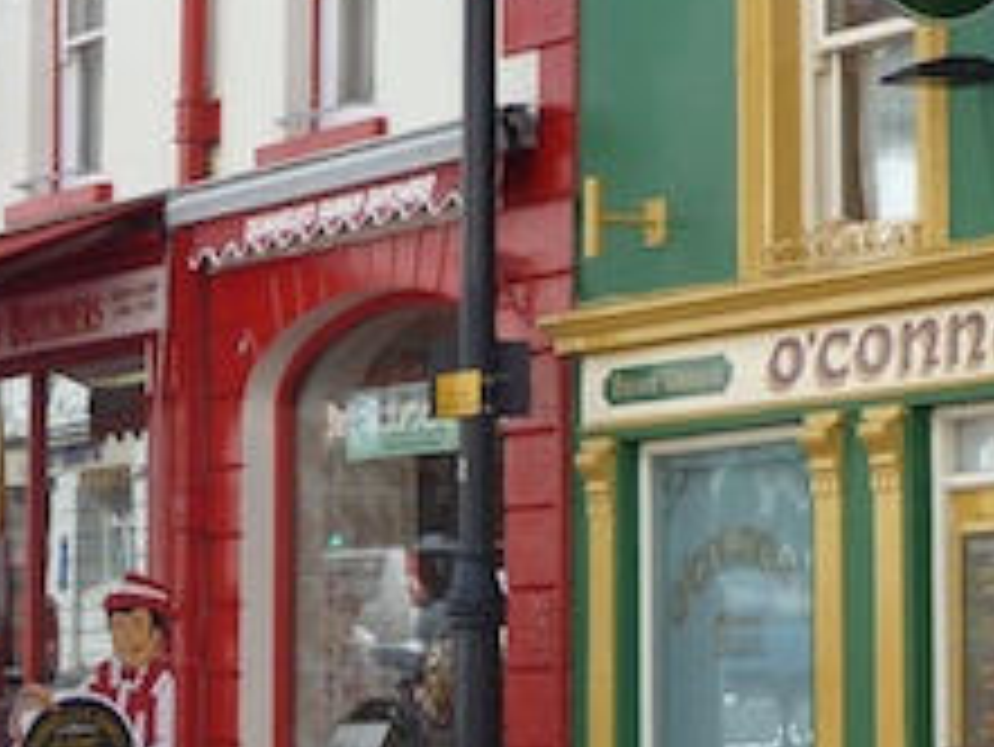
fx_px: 4367
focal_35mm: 152
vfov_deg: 9.8
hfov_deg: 12.9
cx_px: 796
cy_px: 238
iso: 80
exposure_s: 1/250
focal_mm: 6.9
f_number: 4
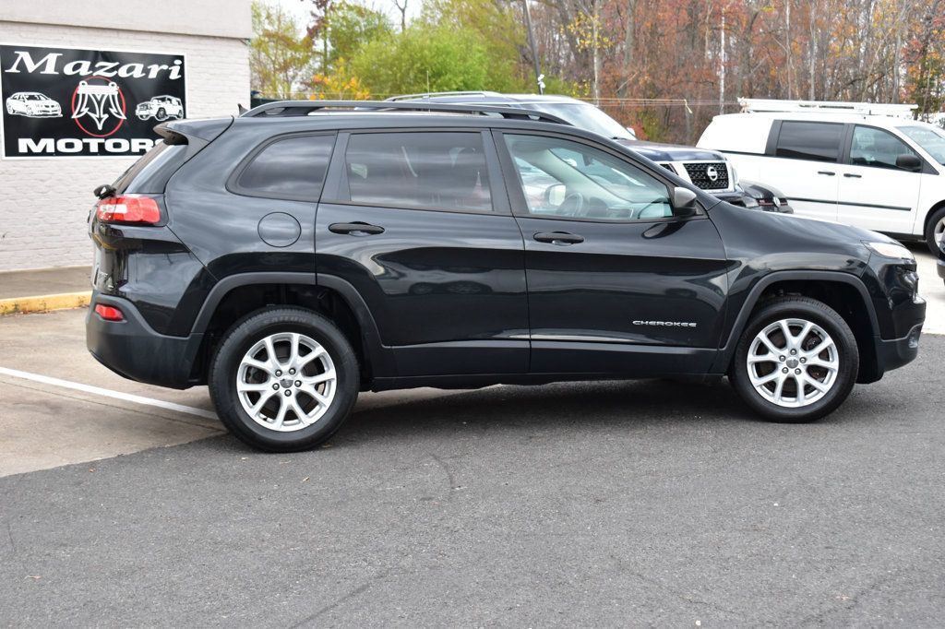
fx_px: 1378
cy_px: 314
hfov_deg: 37.9
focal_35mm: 52
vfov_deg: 25.7
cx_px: 472
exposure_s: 1/15
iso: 500
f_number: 6.3
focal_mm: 35
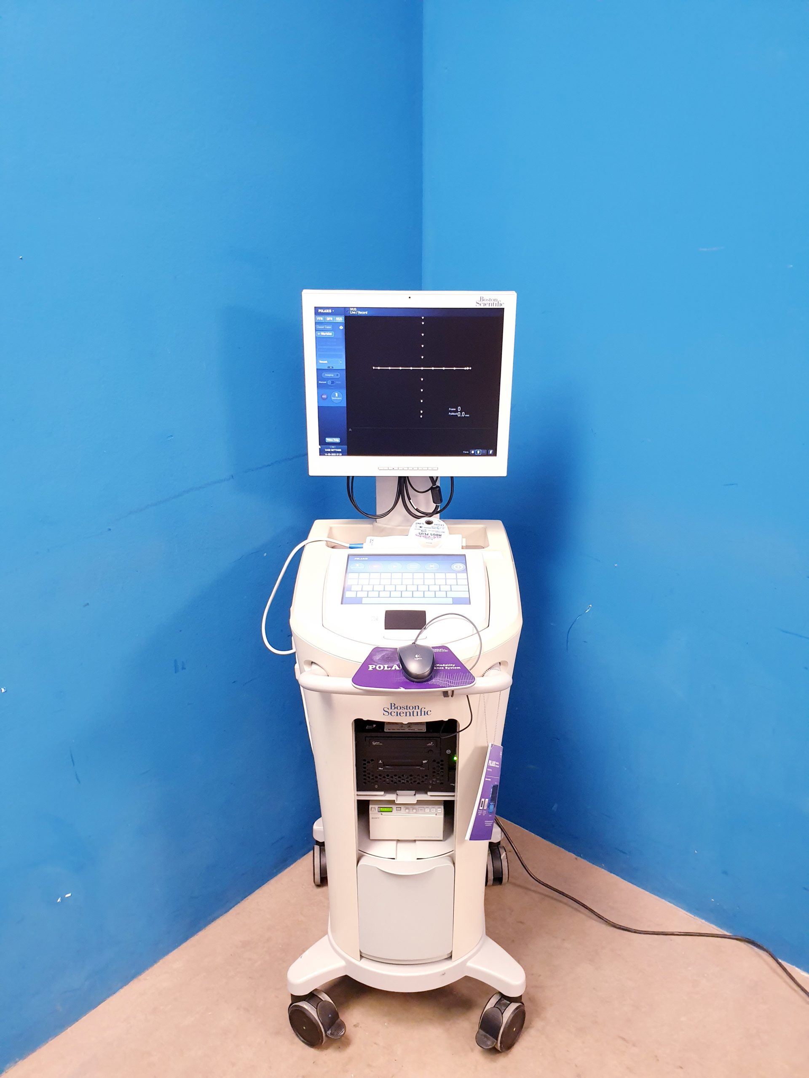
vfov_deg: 67.3
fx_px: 810
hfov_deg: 53.1
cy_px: 539
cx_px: 404
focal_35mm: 26
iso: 320
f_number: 2.4
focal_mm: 4.3
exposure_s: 1/33
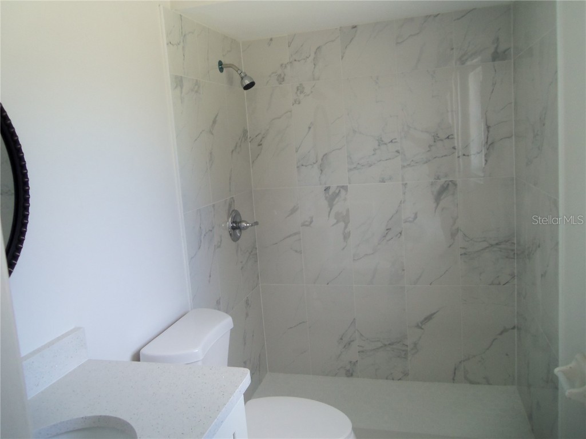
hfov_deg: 63.4
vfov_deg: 49.7
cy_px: 220
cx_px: 293
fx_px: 474
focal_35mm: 28
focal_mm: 5.1
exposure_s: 1/40
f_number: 3.9
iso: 80
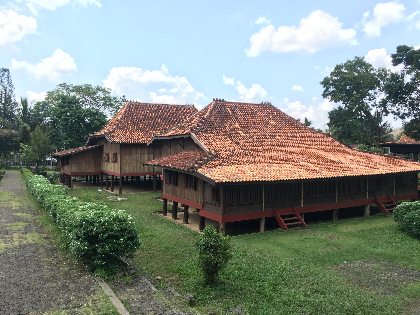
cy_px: 158
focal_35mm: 29
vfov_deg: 48.2
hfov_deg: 61.7
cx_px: 210
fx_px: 352
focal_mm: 4.15
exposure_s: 1/437
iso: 25
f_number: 2.2
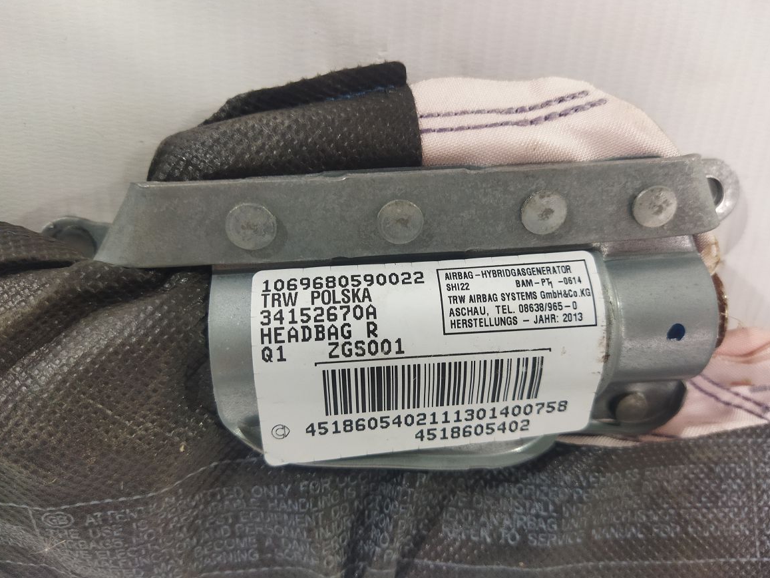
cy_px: 296
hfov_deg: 63.4
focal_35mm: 28
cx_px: 395
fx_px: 623
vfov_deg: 49.7
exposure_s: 1/50
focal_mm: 4.71
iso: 286
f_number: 1.79
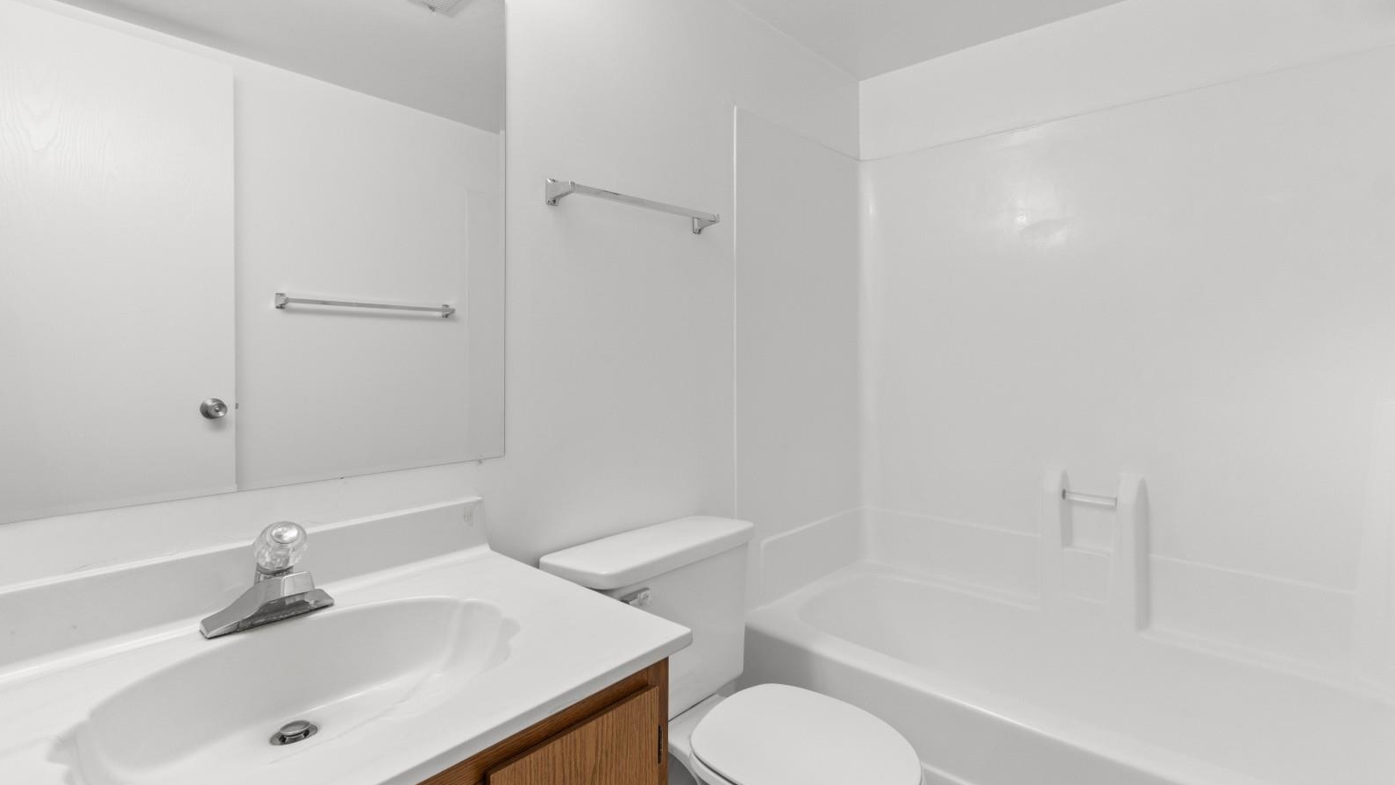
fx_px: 592
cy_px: 336
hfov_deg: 99.4
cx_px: 697
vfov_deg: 66.8
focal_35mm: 16
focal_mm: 10
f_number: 5
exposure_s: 1/10
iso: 100
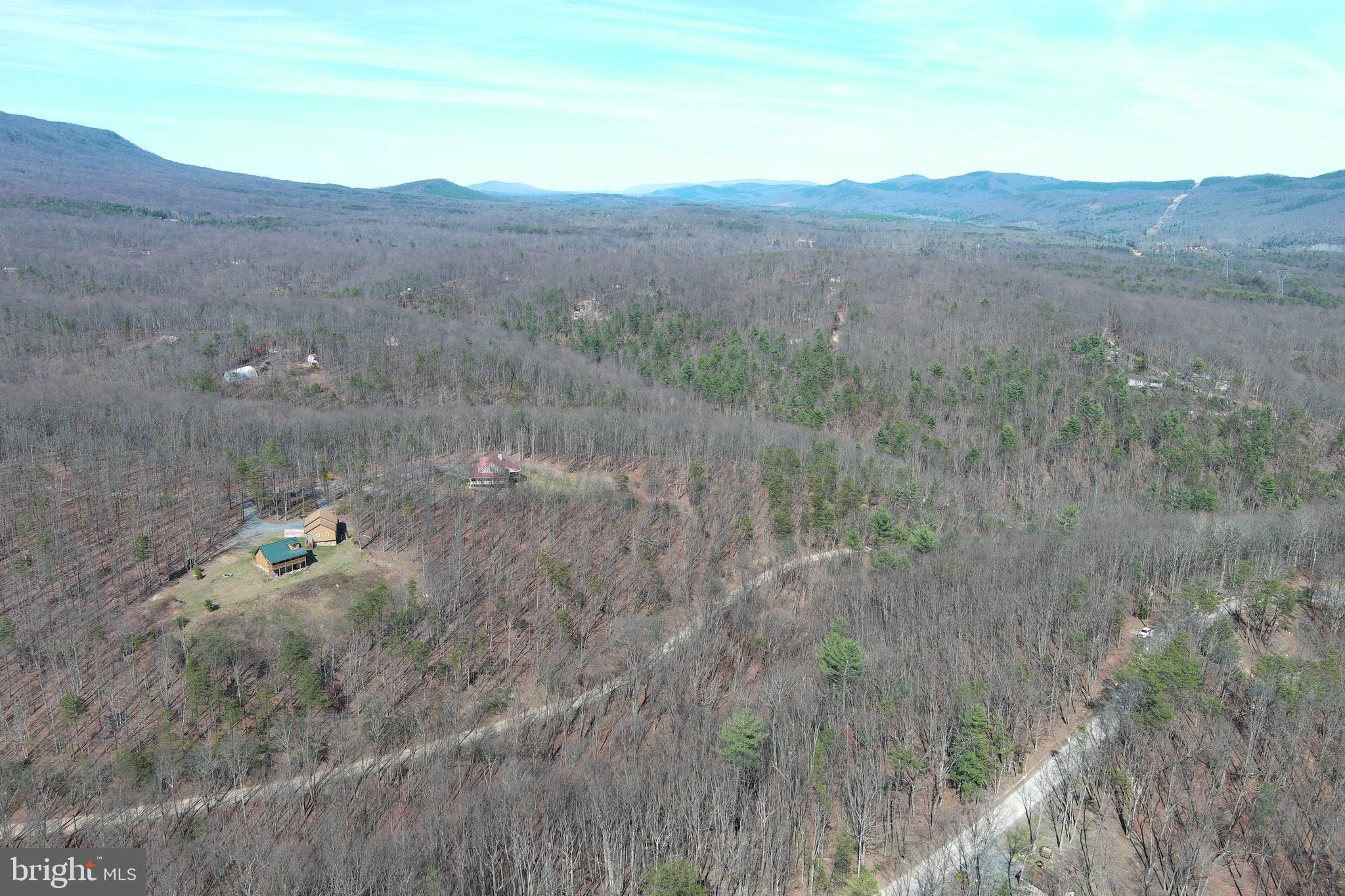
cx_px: 672
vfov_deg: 45.0
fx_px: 1083
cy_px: 448
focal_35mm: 29
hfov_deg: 63.7
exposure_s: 1/731
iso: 100
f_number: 2.8
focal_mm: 10.57
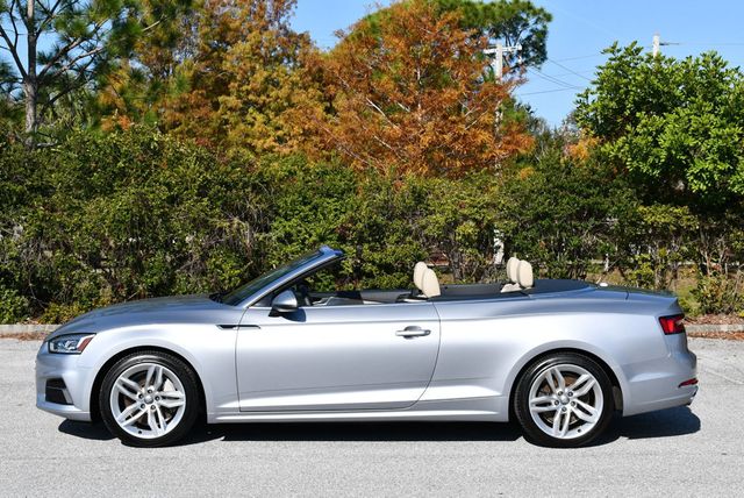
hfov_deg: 29.6
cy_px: 249
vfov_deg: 20.1
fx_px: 1407
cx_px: 372
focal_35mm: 68
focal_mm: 34
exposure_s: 1/320
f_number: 9
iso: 100
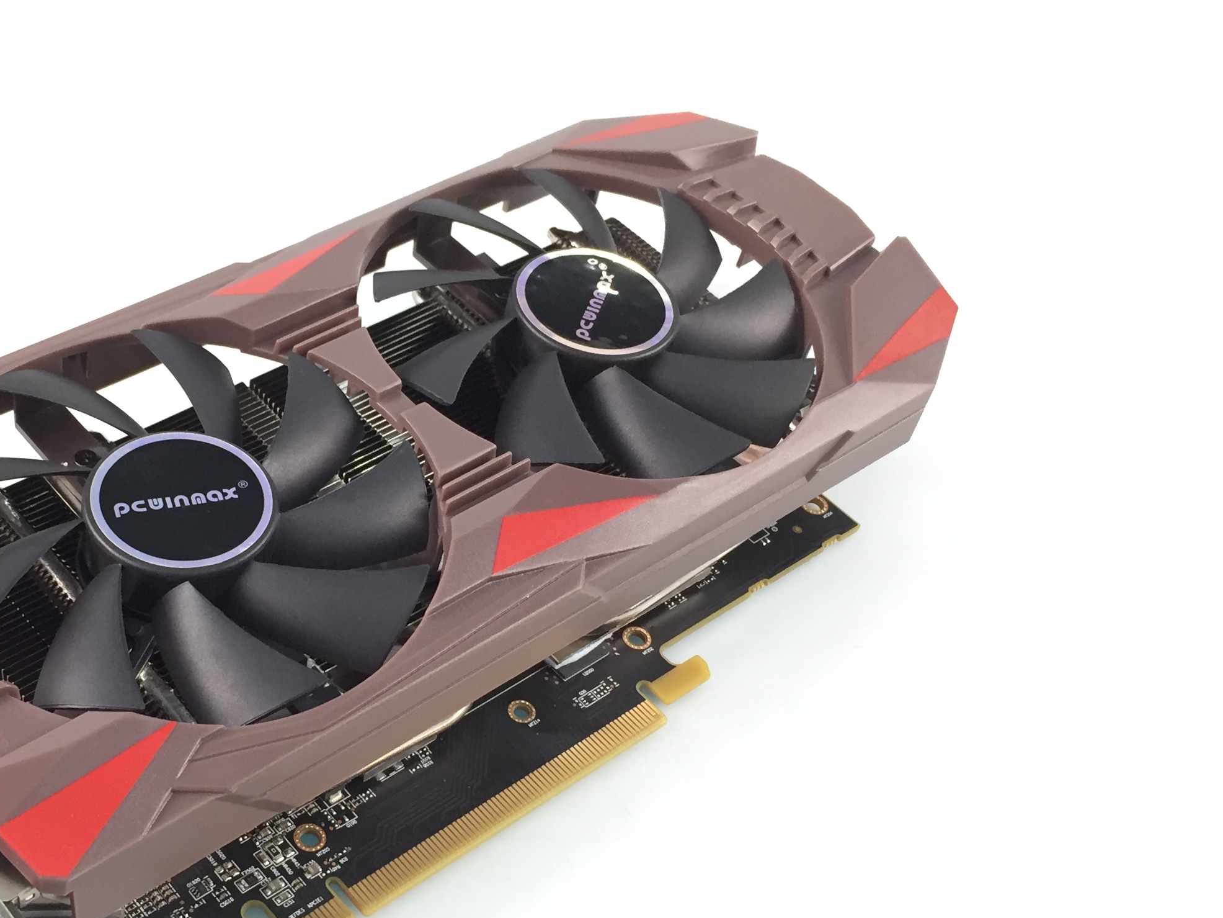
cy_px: 580
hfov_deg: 38.8
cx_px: 332
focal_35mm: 48
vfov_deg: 30.1
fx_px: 1696
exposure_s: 1/33
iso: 64
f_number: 2.2
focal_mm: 4.15
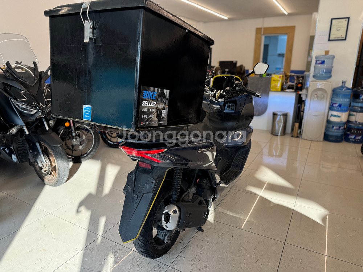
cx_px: 182
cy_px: 136
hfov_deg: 71.6
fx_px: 252
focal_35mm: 24
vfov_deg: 56.8
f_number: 1.78
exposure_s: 1/120
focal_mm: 6.76
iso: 80
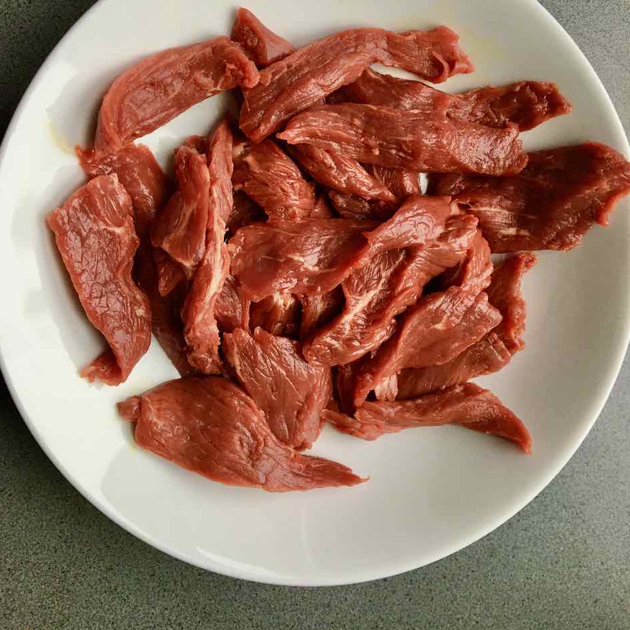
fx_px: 721
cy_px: 236
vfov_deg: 46.8
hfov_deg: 47.2
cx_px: 309
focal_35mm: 35
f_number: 2.2
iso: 64
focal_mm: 4.15
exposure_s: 1/33
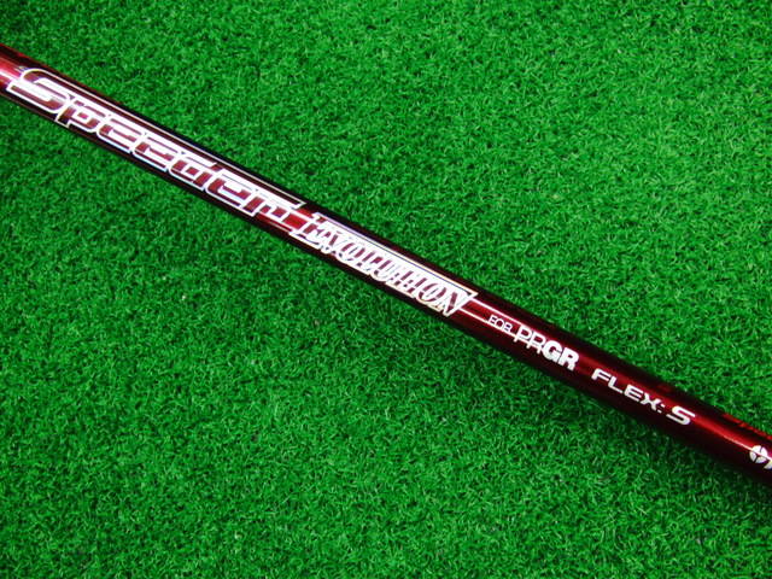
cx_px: 386
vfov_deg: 38.7
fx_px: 825
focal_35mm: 37
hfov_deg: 50.1
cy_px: 290
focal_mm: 6.42
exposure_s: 1/30
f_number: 3.6
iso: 400
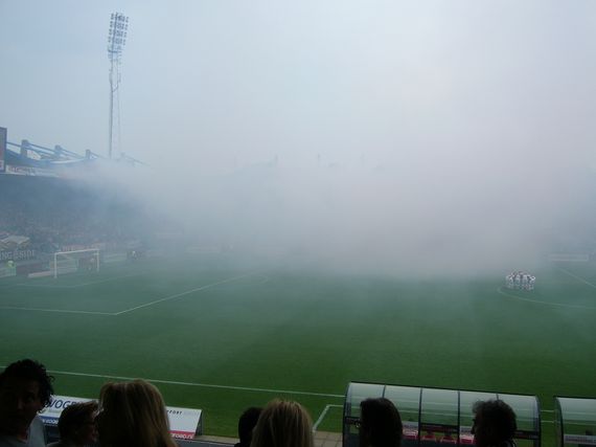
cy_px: 224
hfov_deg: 52.6
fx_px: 602
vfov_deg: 40.7
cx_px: 298
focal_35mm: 35
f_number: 8
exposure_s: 1/125
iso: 50
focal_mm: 5.8
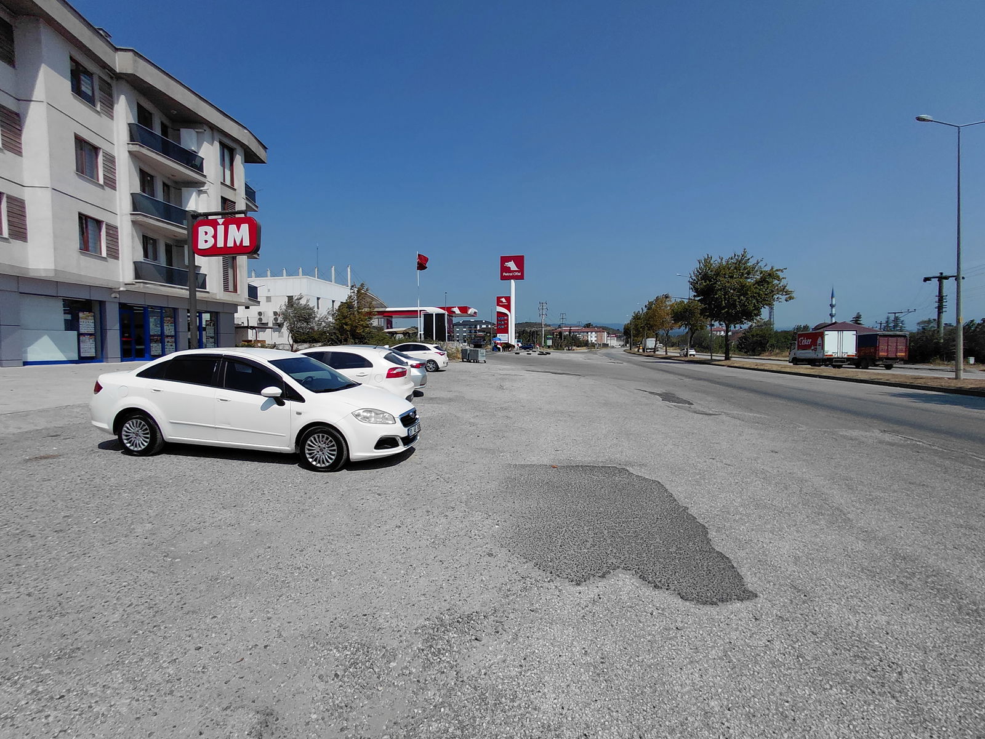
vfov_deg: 78.1
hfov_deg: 94.5
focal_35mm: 16
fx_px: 455
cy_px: 370
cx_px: 492
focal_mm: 1.64
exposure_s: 1/4819
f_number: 2.2
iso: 40
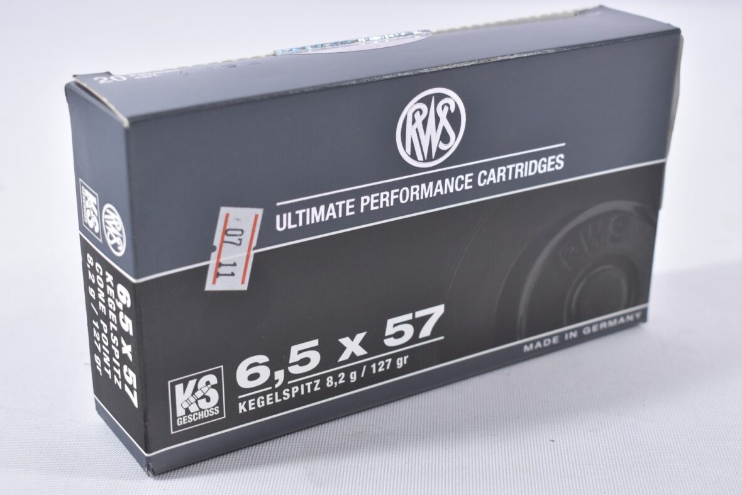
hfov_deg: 32.9
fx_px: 1257
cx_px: 377
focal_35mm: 61
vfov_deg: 22.3
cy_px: 244
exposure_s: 1/50
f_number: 5
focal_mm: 40
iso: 640
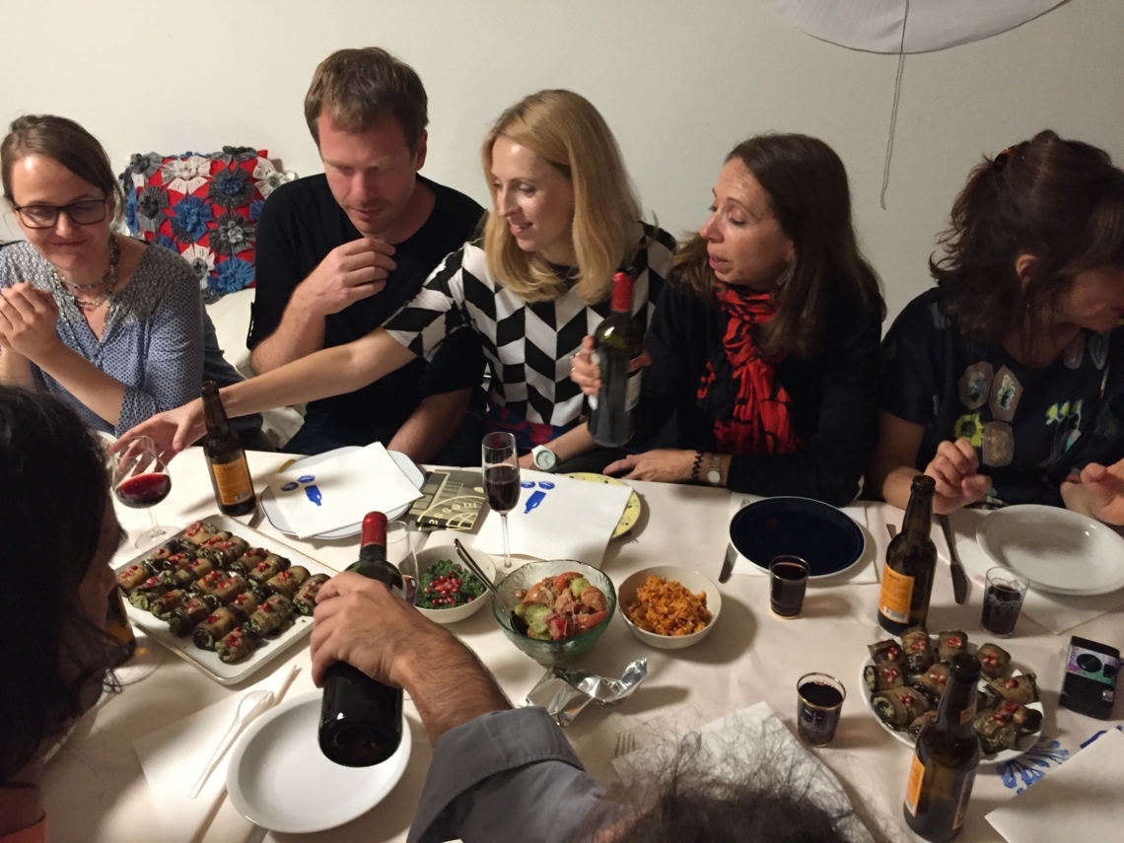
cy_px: 422
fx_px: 942
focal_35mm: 29
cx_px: 562
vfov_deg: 48.2
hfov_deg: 61.7
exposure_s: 1/25
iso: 250
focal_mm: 4.15
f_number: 2.2
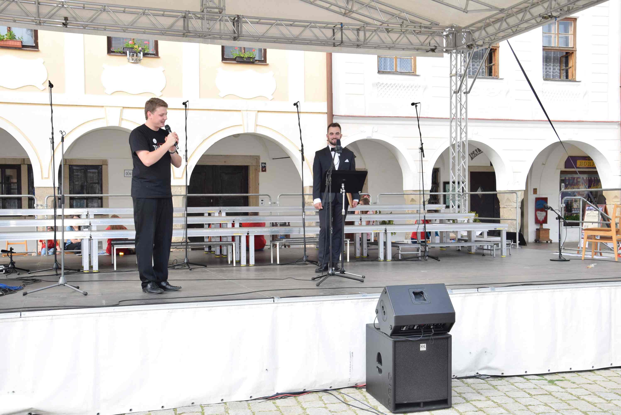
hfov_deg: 46.4
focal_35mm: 42
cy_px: 208
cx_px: 310
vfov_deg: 31.9
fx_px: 725
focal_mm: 28
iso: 400
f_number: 7.1
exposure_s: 1/200
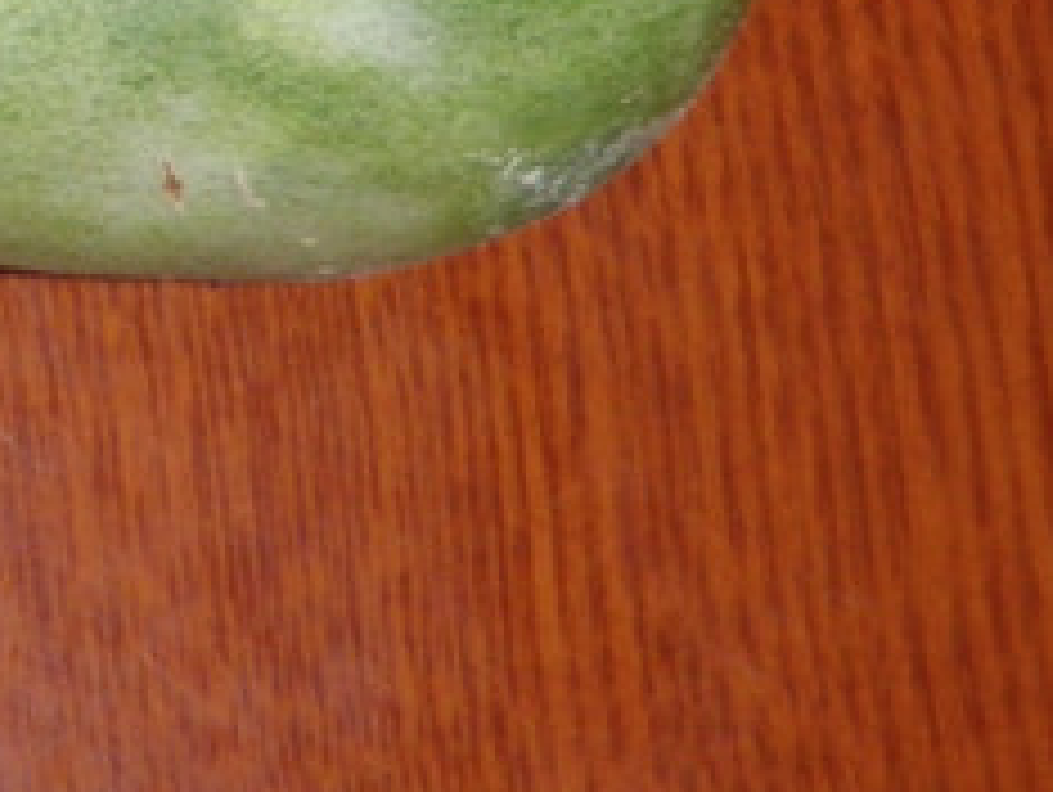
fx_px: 4994
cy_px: -104
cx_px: -1132
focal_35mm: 164
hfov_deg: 10.9
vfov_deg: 9.0
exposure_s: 1/40
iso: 100
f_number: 4.1
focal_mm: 6.53
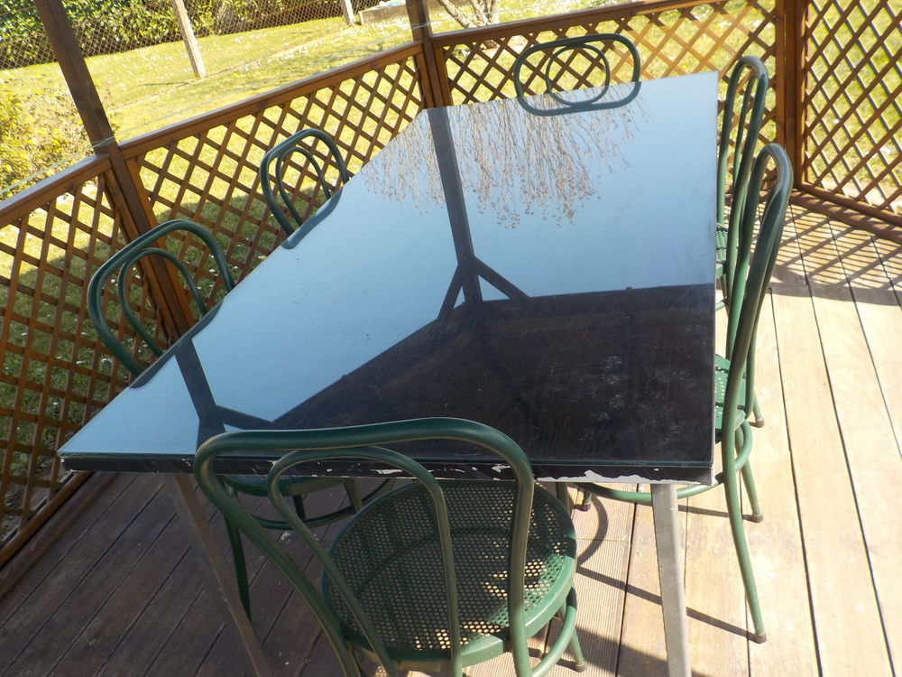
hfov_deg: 60.0
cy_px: 338
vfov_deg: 46.8
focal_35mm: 30
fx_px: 782
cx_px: 451
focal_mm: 4.1
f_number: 3.3
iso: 125
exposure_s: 1/320
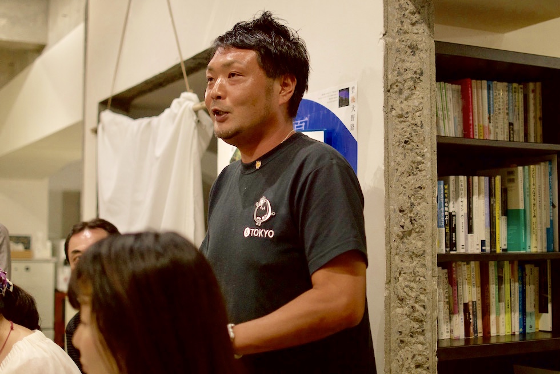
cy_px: 186
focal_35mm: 54
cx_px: 277
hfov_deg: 37.2
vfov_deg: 25.3
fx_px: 833
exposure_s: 1/100
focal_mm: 35
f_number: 2
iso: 800
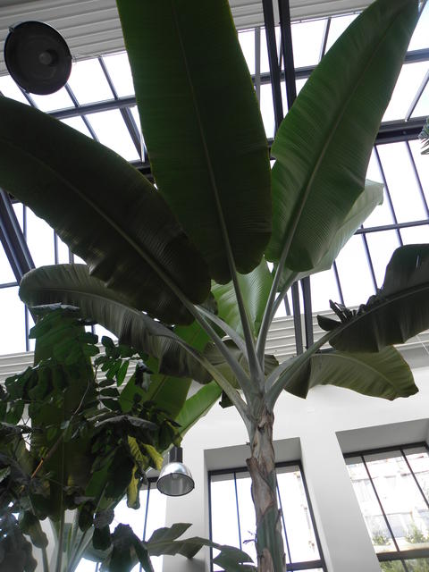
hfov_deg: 53.1
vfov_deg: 67.3
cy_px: 286
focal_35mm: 26
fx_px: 430
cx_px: 214
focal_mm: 4.6
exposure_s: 1/50
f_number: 2.8
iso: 64
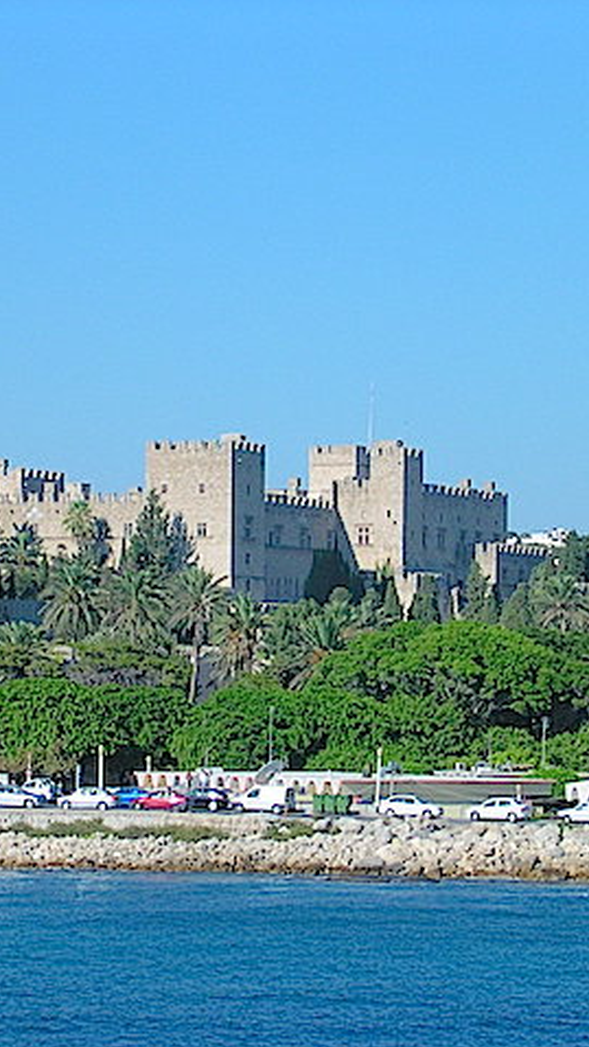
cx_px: 278
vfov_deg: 13.3
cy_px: 524
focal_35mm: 162
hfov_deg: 7.5
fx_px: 4496
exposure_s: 1/450
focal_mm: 16.8
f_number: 4.8
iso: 100
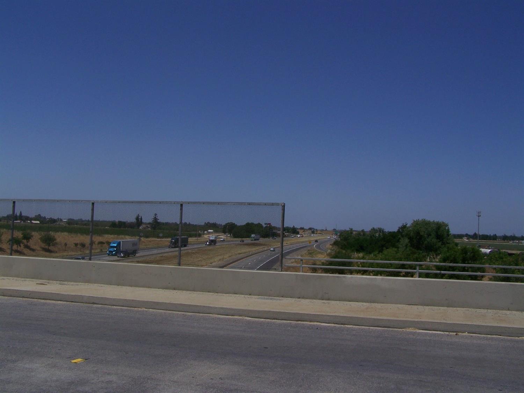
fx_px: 575
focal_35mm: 38
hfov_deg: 49.0
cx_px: 262
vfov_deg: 37.7
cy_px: 196
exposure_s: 1/800
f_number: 5.6
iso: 64
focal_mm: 6.3
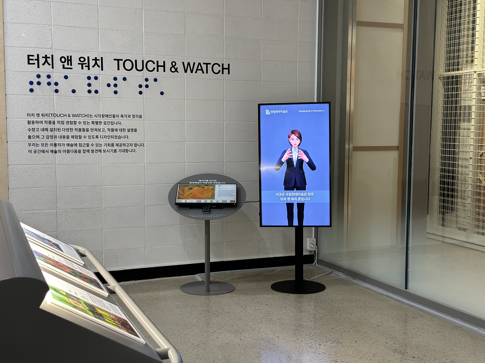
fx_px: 673
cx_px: 242
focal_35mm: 48
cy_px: 182
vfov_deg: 30.3
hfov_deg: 39.7
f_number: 1.78
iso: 160
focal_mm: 6.86
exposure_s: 1/60
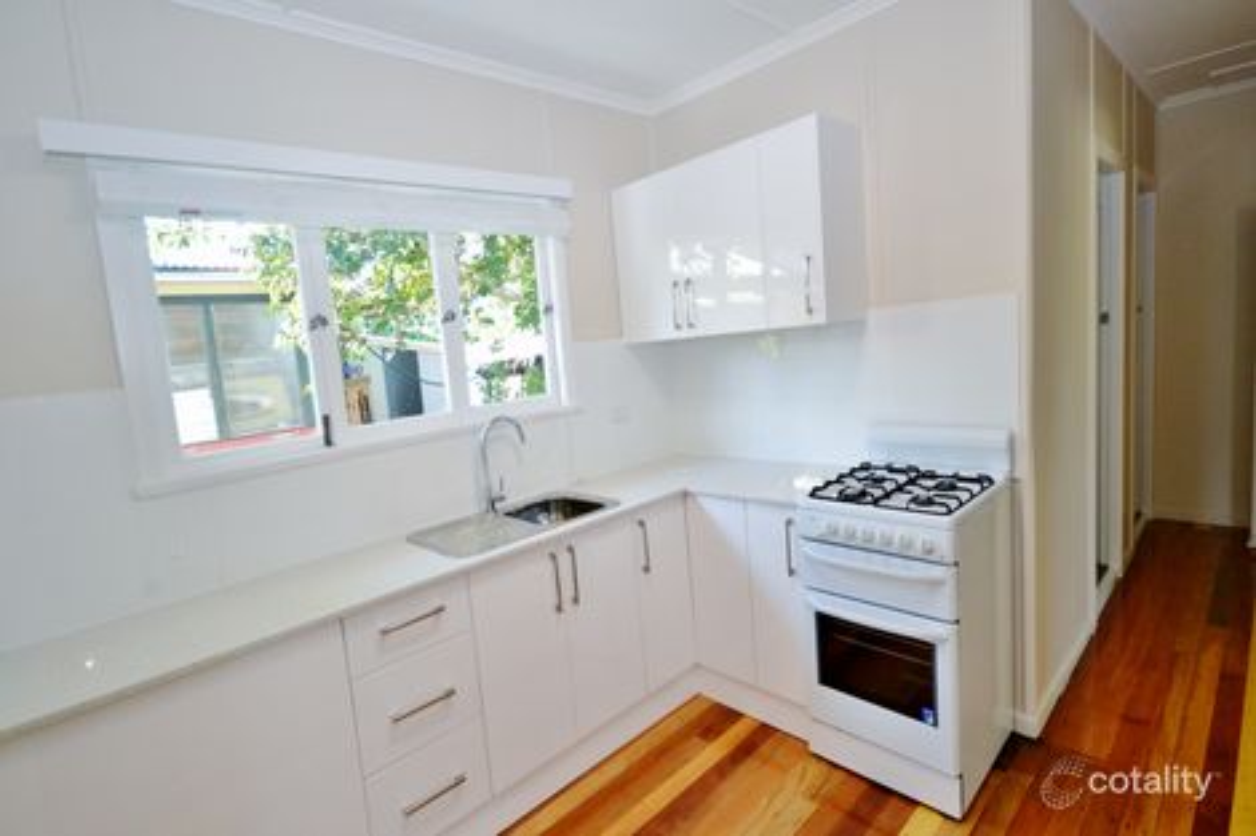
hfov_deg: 95.0
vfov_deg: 72.0
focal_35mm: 16
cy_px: 418
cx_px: 628
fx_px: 575
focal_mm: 11
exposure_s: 1/100
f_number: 5
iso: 400
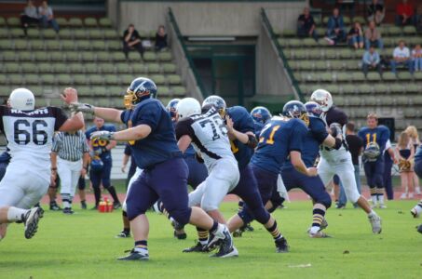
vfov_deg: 6.1
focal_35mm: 225
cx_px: 211
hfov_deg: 9.2
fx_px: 2632
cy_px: 140
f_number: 4.5
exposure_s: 1/800
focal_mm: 150
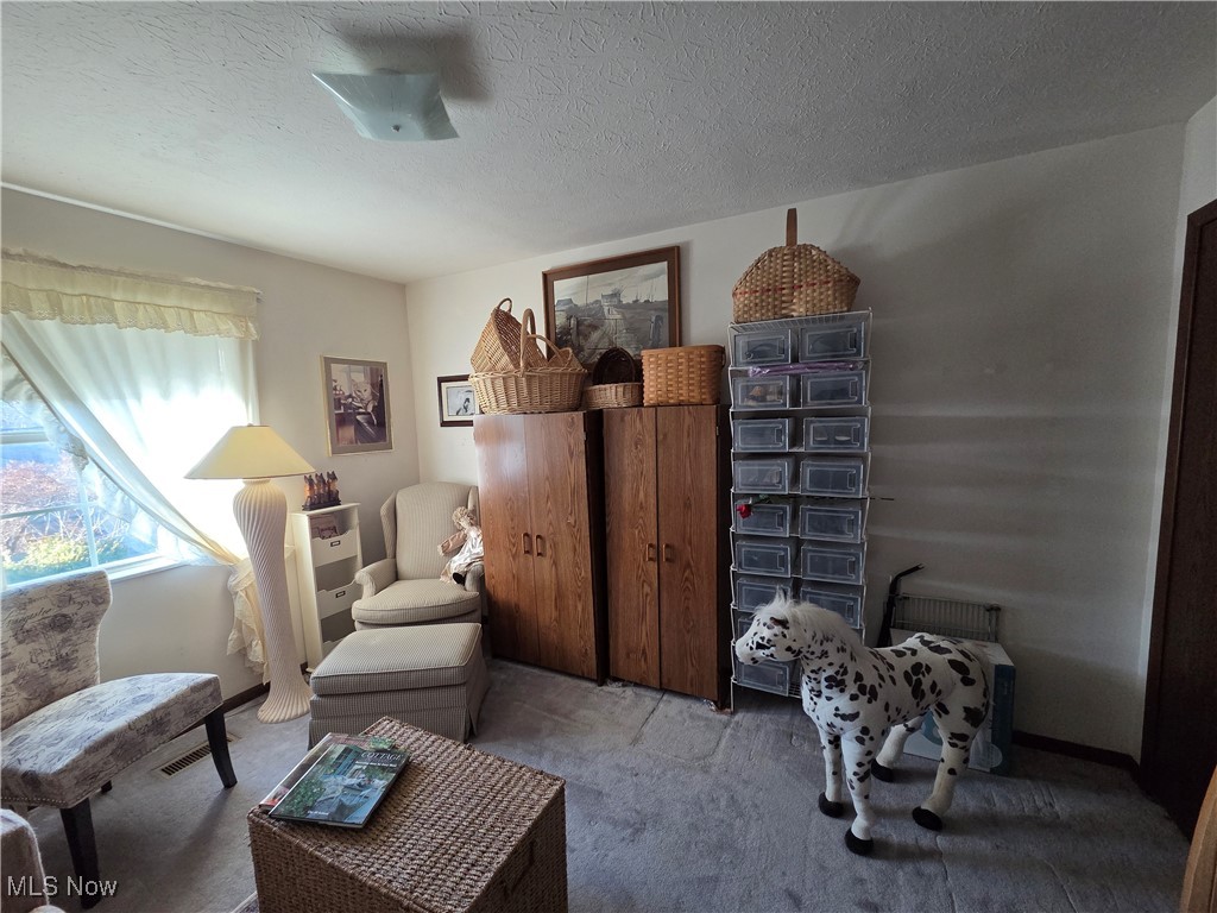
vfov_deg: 89.9
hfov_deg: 106.2
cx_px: 608
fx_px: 457
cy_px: 456
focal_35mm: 13
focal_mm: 2.2
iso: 320
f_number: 2.2
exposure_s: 1/100
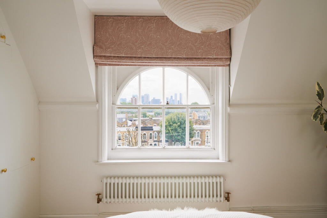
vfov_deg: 53.1
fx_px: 218
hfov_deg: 73.7
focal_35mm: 24
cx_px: 164
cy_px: 109
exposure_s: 1/250
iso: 100
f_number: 5.6
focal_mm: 24
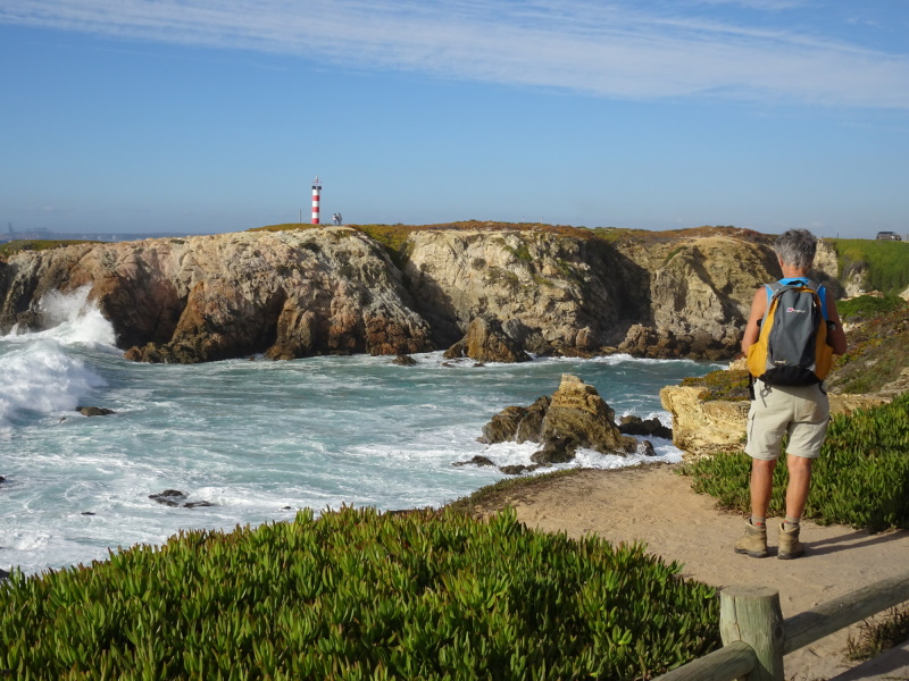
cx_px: 454
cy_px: 340
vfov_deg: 29.1
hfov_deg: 38.2
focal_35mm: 50
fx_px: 1313
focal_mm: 8.51
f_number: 4.5
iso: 80
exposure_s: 1/800
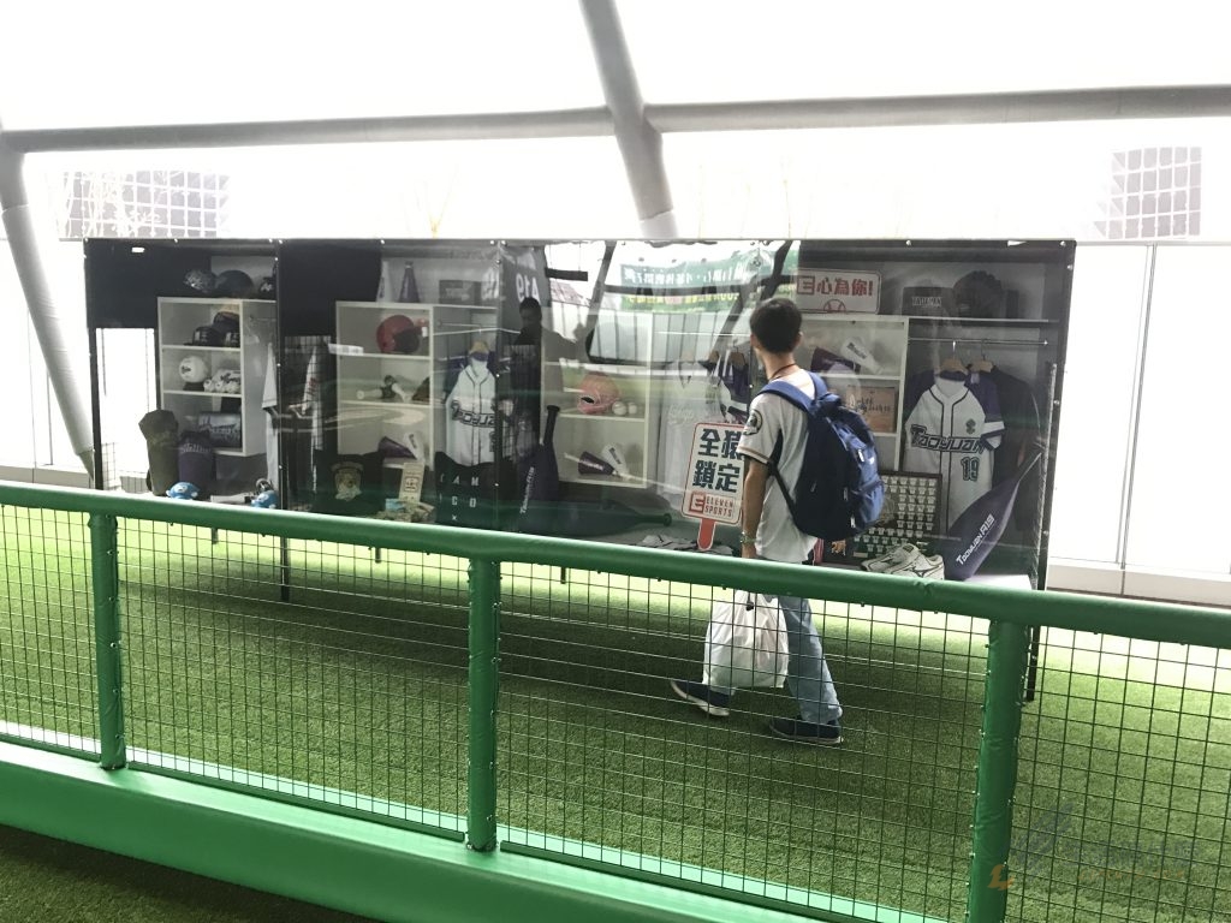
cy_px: 462
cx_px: 616
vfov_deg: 49.7
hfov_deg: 63.4
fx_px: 996
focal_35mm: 28
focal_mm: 3.99
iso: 40
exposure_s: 1/15
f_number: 1.8
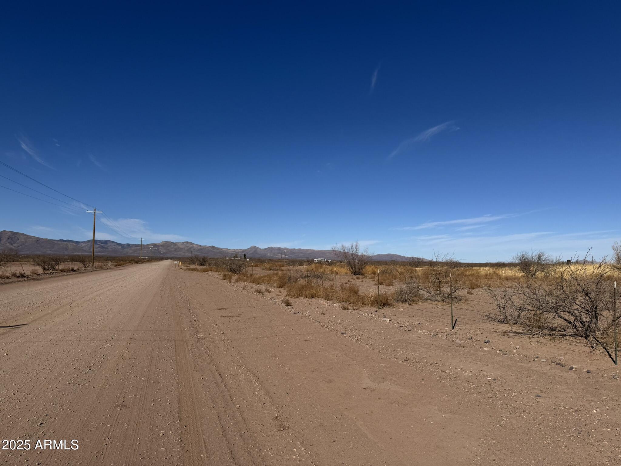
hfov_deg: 71.6
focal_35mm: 24
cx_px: 310
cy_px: 233
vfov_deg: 56.8
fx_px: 431
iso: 80
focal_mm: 6.76
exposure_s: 1/10417
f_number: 1.78
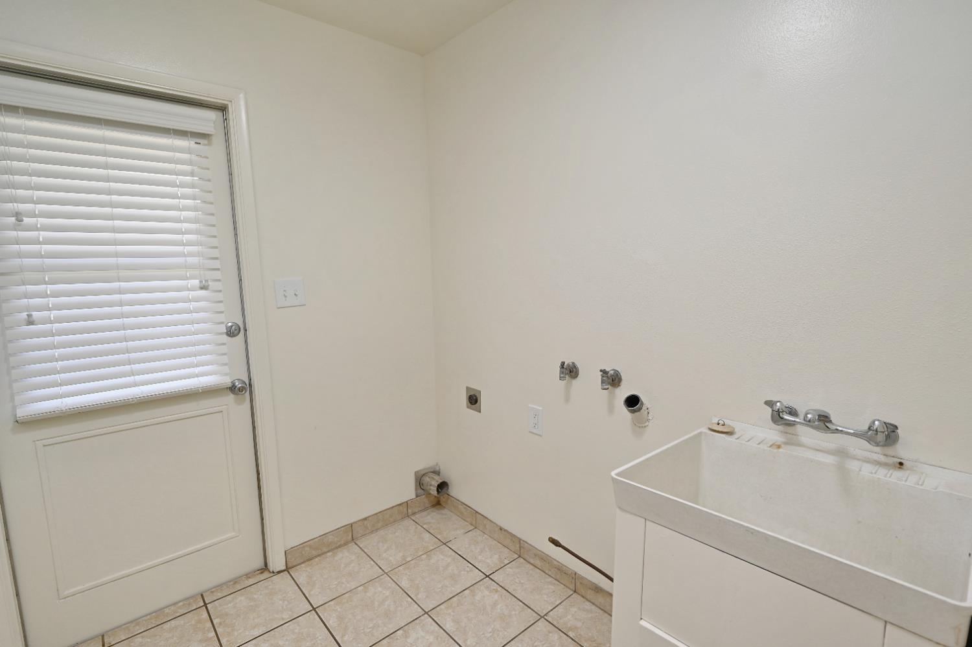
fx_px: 459
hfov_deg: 93.3
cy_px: 324
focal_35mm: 17
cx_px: 486
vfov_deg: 70.4
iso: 250
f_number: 4
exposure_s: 1/60
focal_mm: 17
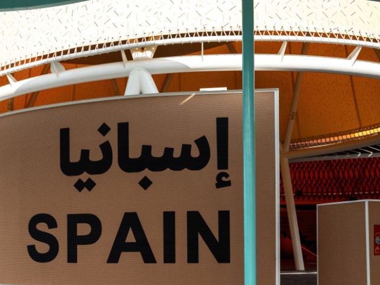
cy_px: 223
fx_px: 571
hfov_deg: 36.0
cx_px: 95
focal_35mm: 52
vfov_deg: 27.5
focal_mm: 41.8
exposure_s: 1/125
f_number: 5.6
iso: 100
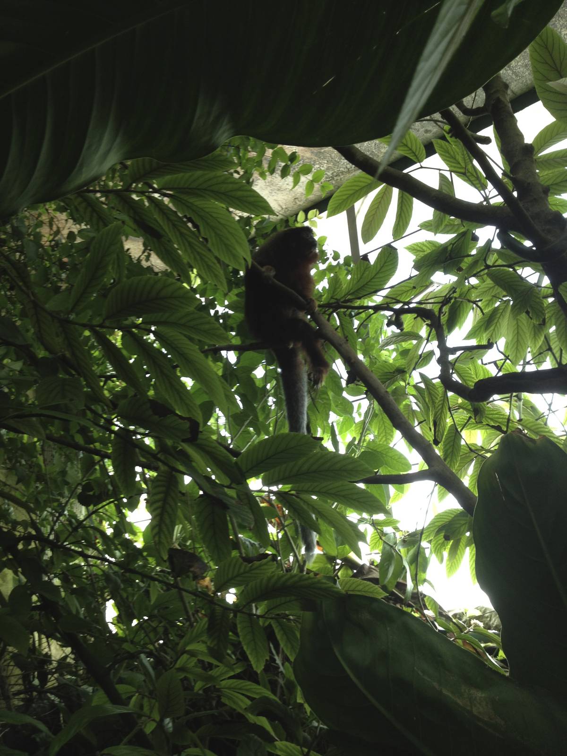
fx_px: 764
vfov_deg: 52.6
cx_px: 284
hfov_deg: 40.7
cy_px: 378
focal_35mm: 35
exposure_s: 1/30
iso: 80
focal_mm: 4.28
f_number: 2.4
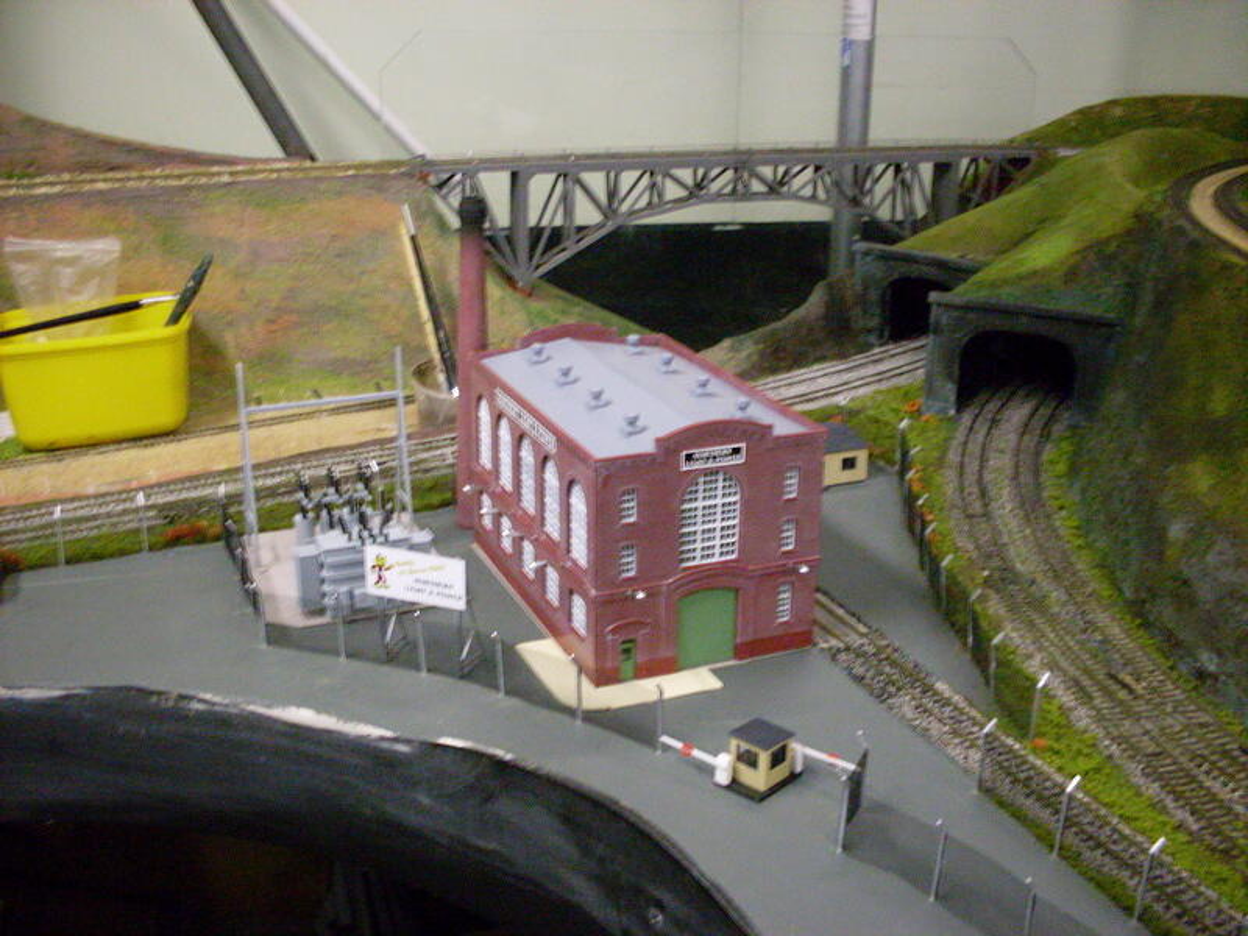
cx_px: 624
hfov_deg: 49.0
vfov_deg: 37.7
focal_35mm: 38
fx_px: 1370
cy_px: 468
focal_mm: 6.3
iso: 200
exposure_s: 1/10
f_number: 2.8
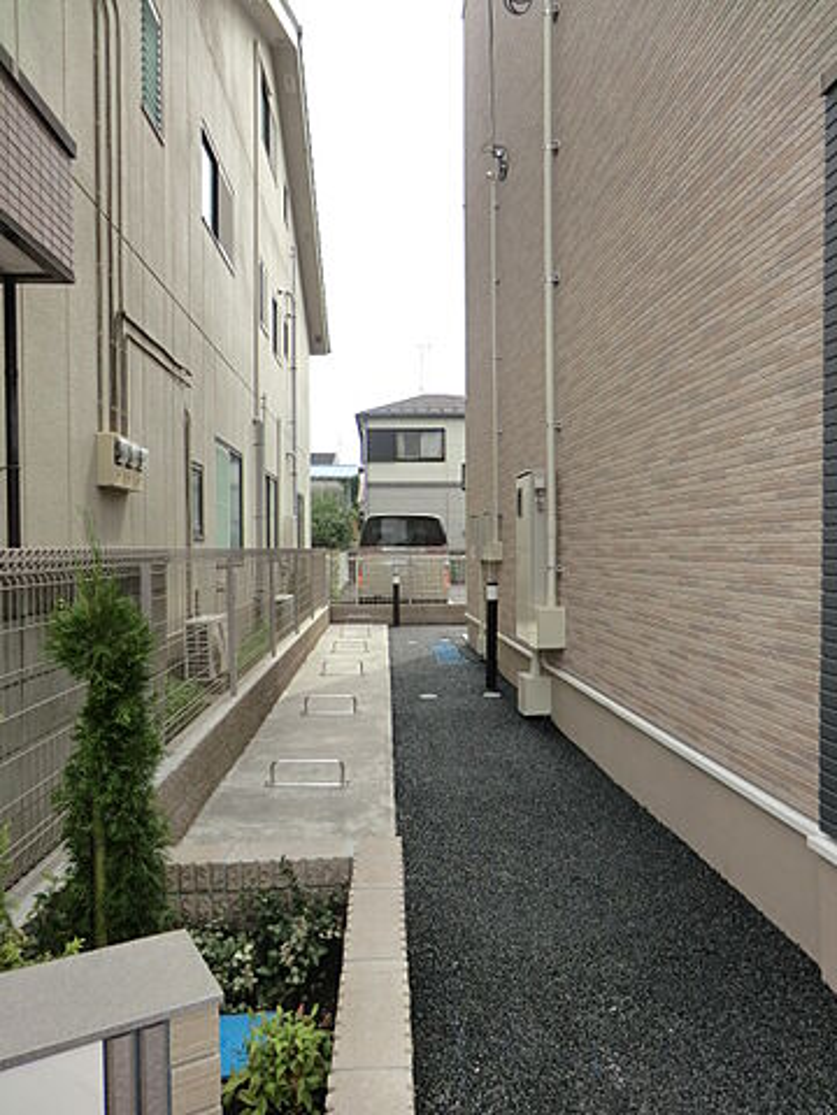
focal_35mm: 24
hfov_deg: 56.8
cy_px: 558
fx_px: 774
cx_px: 418
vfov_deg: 71.6
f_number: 3.2
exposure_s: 1/500
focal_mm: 4.3
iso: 80
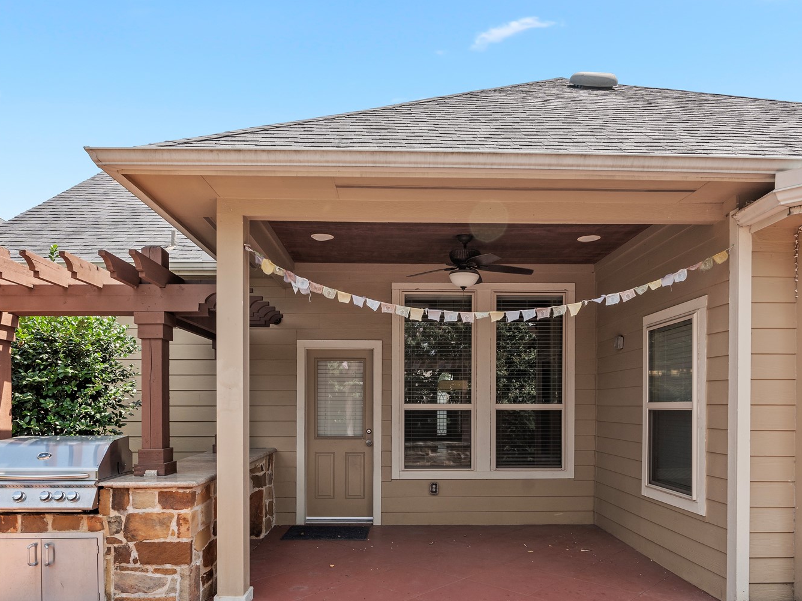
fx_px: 579
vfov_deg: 53.3
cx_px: 403
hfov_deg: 69.4
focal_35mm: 25
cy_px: 421
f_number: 8
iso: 100
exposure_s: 1/100
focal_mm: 16
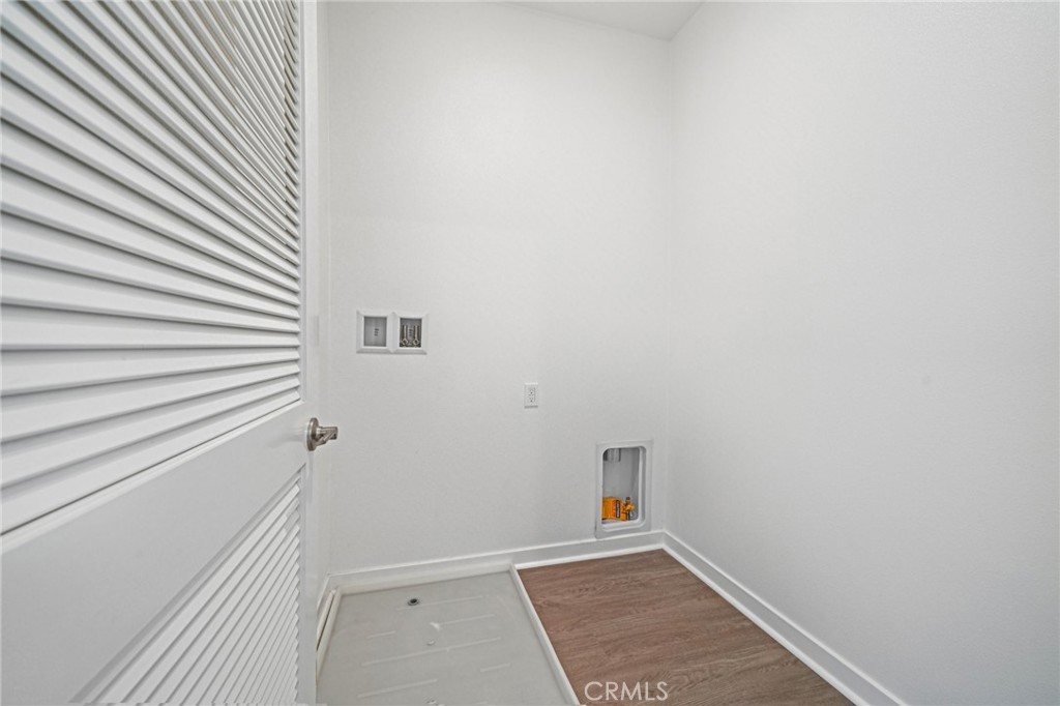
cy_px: 353
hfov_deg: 108.3
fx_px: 383
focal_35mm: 13
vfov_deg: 85.4
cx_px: 530
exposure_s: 1/20
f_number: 8
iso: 400
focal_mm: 13
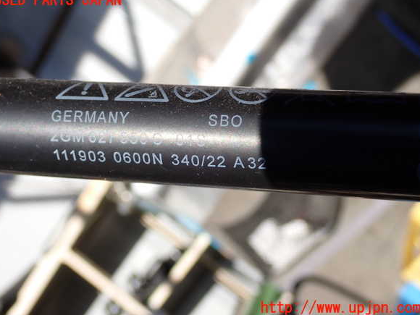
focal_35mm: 60
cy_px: 154
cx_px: 207
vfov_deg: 24.4
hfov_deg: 32.2
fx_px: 728
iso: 100
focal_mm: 10.35
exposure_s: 1/320
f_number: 5
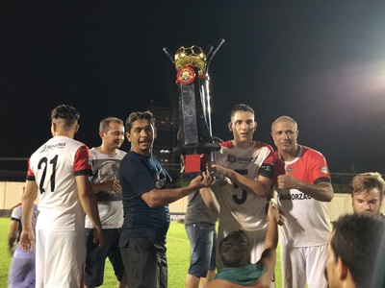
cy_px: 144
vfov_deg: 28.0
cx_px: 192
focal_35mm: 52
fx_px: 578
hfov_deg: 36.8
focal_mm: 6
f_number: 2.4
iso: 1000
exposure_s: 1/60
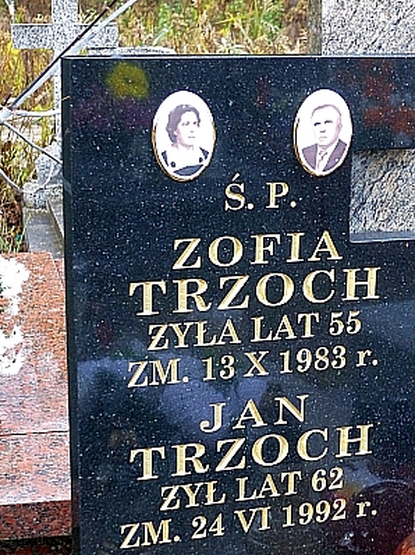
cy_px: 311
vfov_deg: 25.7
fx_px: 1216
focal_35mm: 76
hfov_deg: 19.4
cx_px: 224
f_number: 2.8
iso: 400
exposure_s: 1/60
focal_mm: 11.4
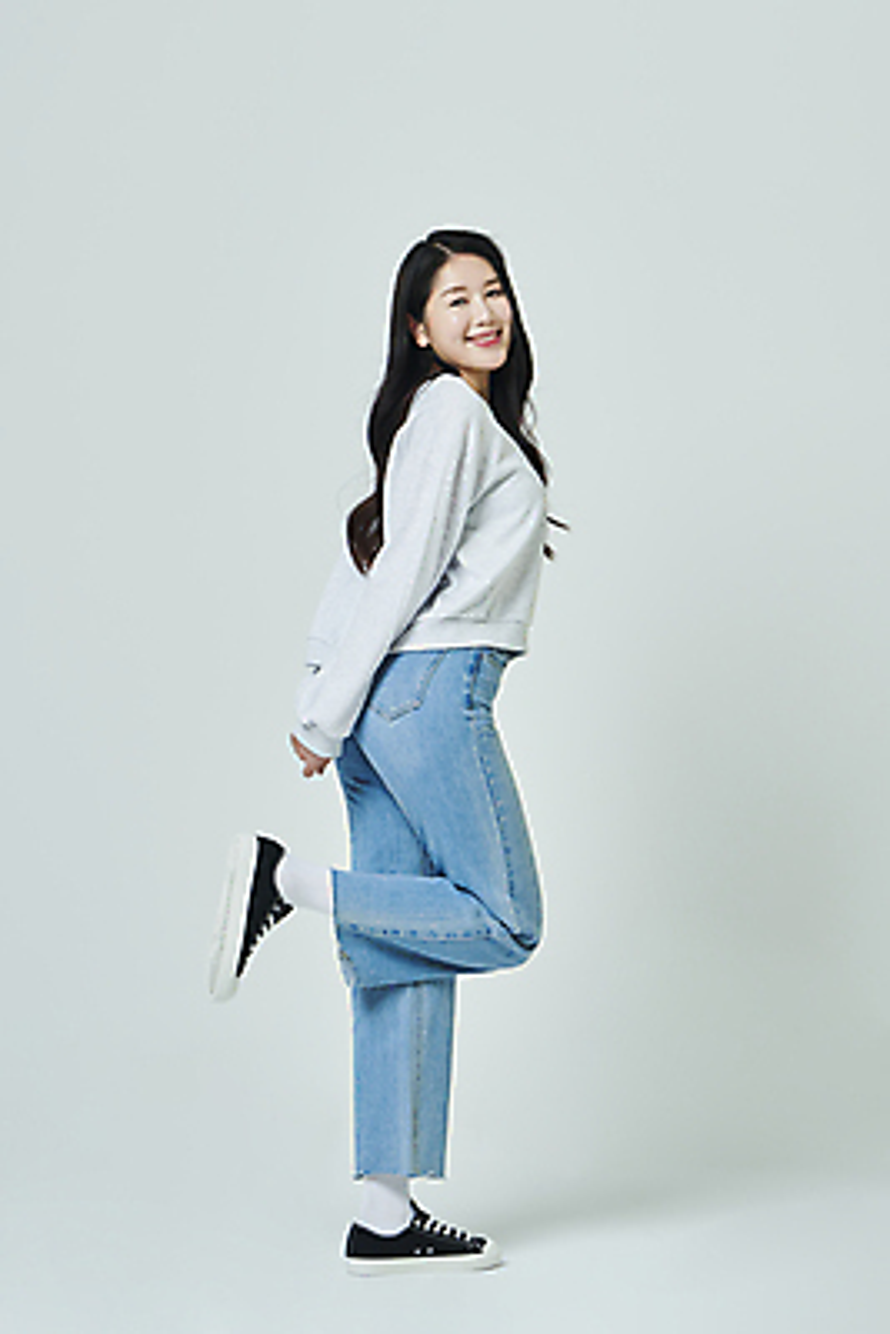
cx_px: 445
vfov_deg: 28.8
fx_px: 2593
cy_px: 667
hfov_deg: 19.5
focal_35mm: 70
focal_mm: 70
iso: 100
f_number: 11
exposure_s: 1/125
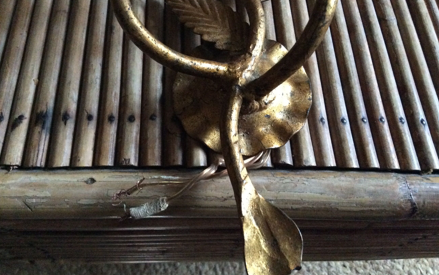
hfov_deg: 56.7
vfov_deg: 37.2
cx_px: 219
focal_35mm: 34
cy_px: 125
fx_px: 407
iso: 500
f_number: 2.4
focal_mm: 3.3
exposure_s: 1/17
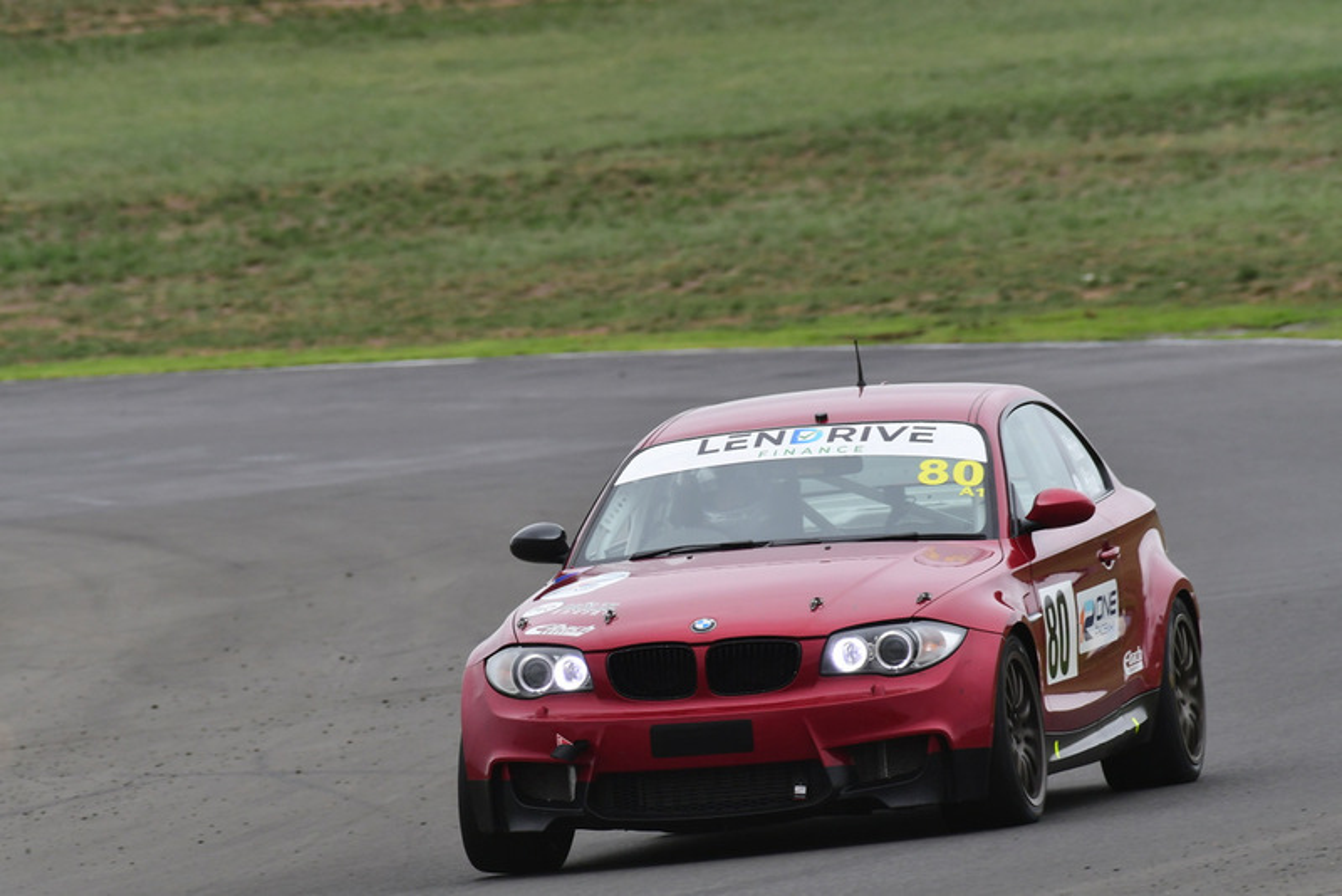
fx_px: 27967
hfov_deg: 2.7
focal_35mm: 750
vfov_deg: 1.8
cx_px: 671
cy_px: 448
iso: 640
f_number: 10
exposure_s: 1/640
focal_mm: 500
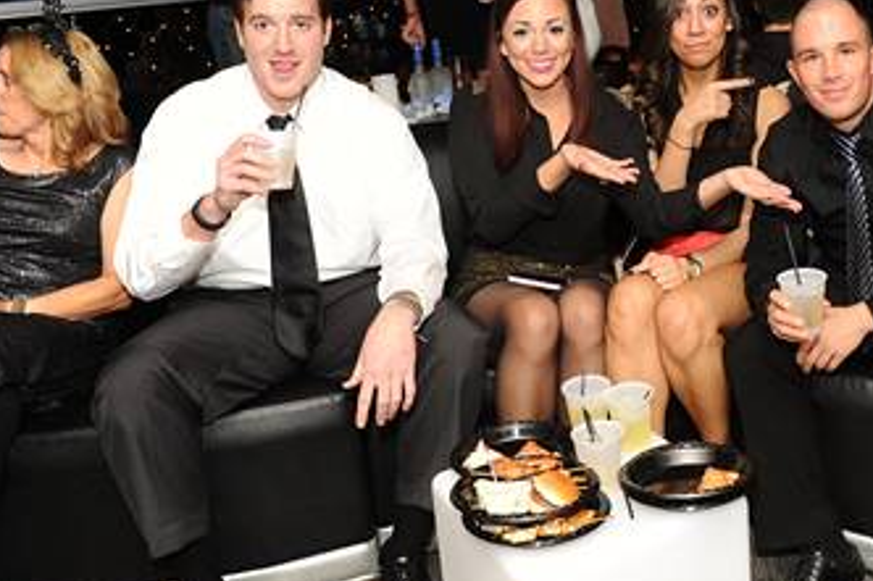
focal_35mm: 48
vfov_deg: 27.8
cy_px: 176
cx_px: 713
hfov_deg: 39.3
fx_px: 1163
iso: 800
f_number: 4.8
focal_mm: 29
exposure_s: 1/250
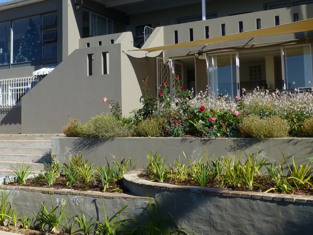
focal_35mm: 46
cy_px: 92
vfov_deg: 31.4
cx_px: 81
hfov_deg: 40.2
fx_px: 416
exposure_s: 1/2000
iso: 200
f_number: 4
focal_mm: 5.4
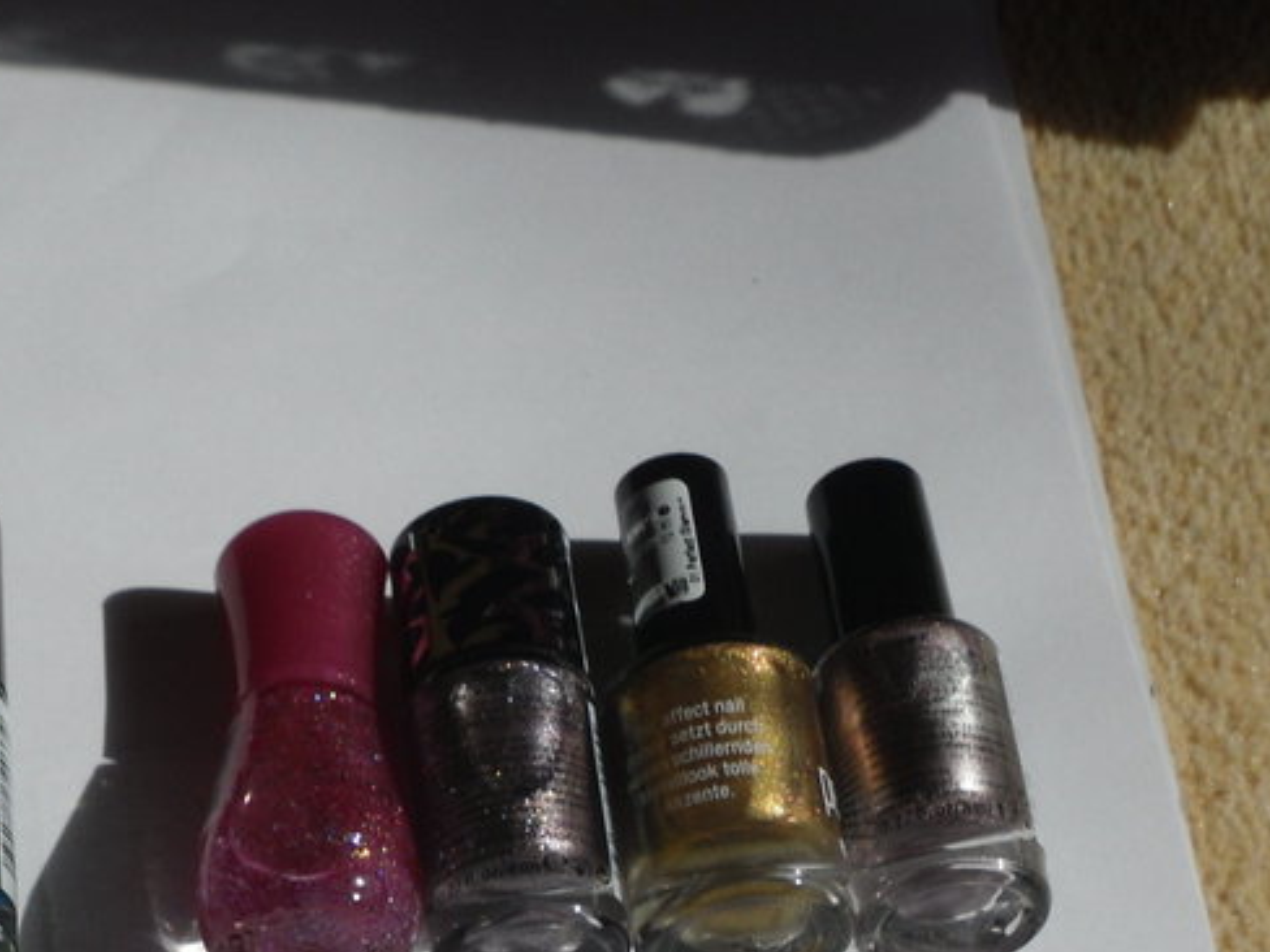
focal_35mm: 123
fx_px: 4513
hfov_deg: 15.8
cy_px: 1254
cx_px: 155
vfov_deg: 11.7
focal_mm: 6.3
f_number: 8.2
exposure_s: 1/331
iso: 80
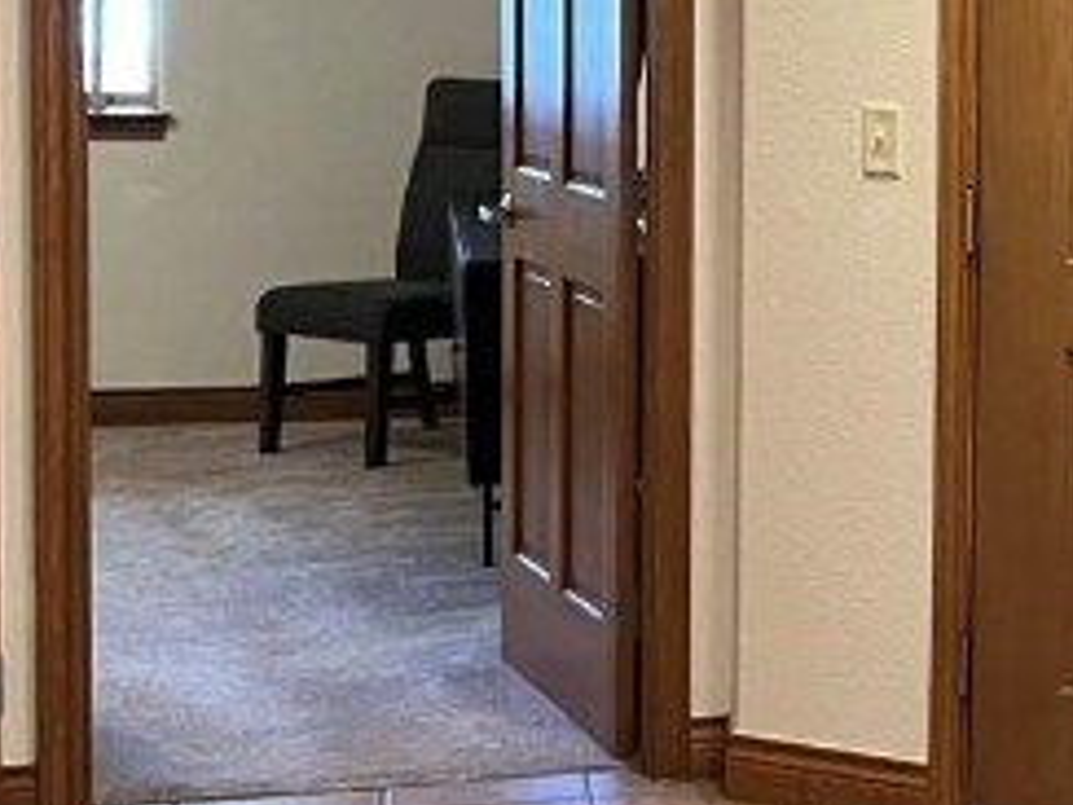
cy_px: 167
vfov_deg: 13.5
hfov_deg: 16.8
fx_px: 3379
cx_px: 1478
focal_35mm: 109
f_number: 1.5
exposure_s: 1/60
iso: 250
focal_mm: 5.7
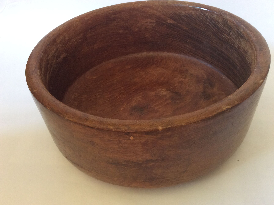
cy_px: 102
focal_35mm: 32
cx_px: 137
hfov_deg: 56.9
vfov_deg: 44.1
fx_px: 253
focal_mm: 3.3
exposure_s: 1/25
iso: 100
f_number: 2.4
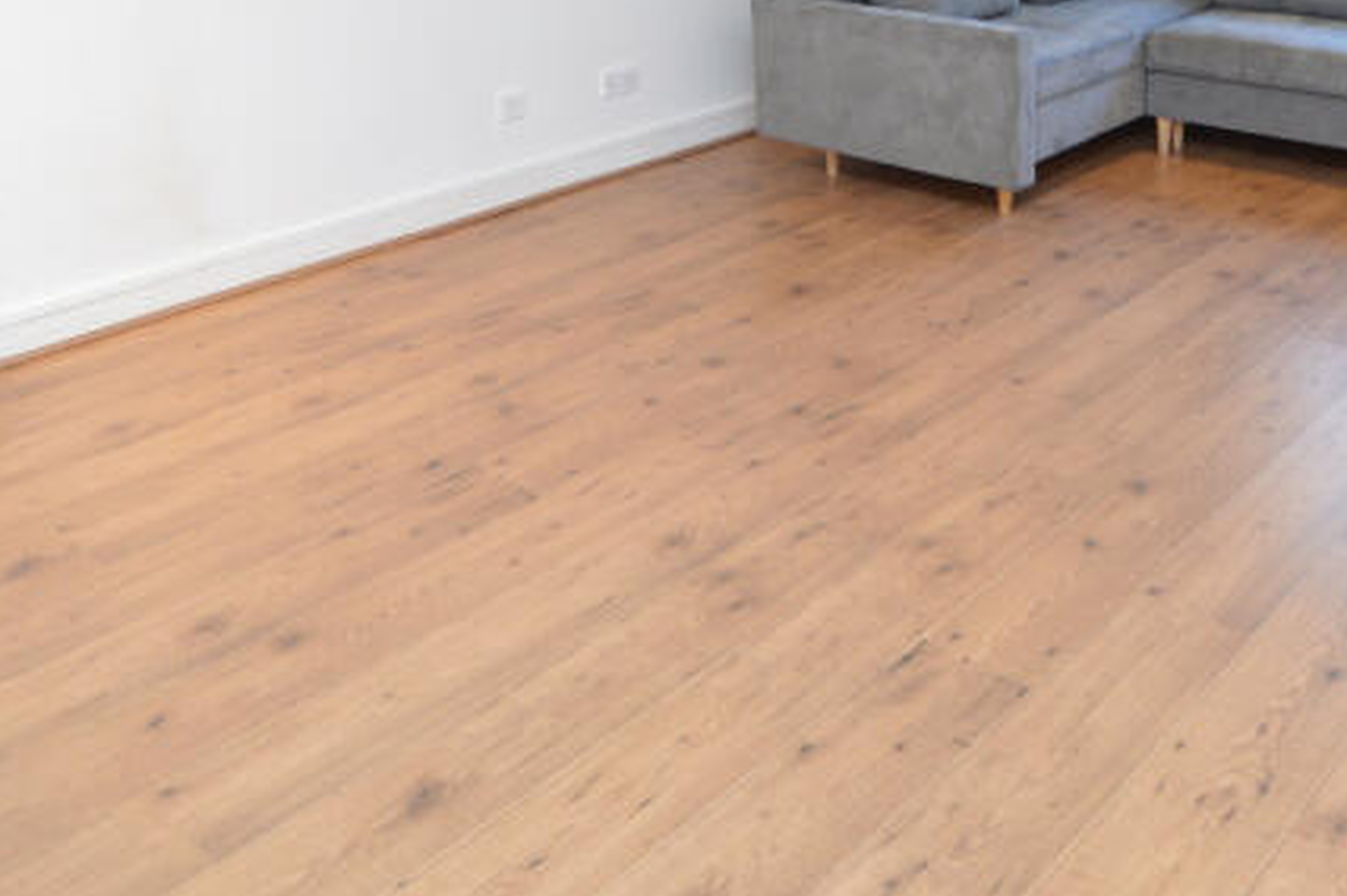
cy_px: 5
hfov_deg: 52.5
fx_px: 1346
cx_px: 852
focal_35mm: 36
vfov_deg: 33.7
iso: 400
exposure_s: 1/60
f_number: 3.5
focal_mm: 10
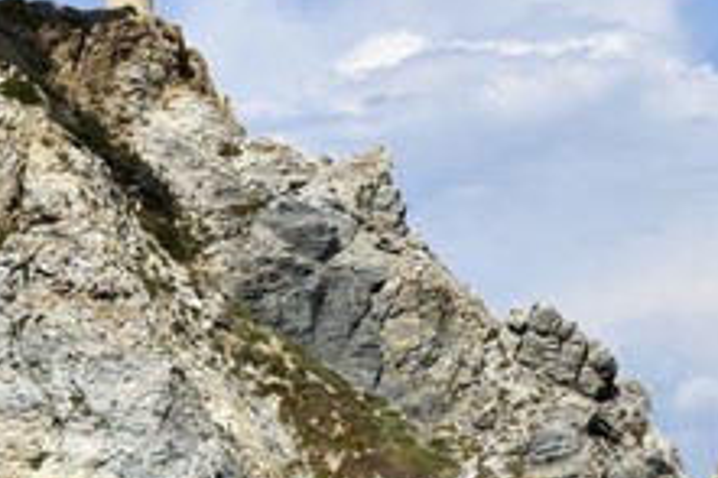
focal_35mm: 162
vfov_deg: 8.4
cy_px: 358
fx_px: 3228
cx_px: 440
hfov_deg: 12.7
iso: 200
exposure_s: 1/640
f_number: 9
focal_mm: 85
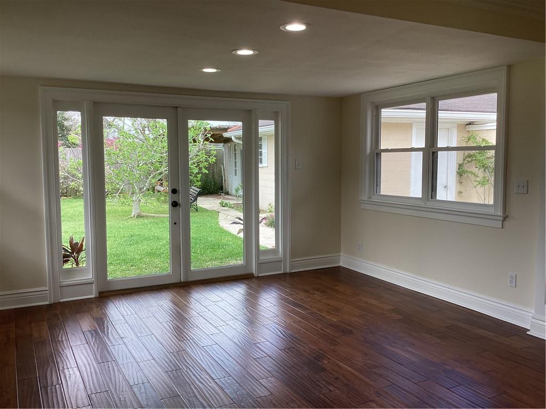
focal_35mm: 31
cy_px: 204
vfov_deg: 45.4
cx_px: 273
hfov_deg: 58.4
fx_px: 489
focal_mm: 3.3
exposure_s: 1/120
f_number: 2.4
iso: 40
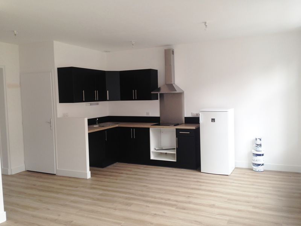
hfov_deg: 55.4
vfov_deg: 42.9
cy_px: 113
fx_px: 287
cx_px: 150
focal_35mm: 33
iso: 50
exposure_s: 1/20
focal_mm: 4.12
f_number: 2.4
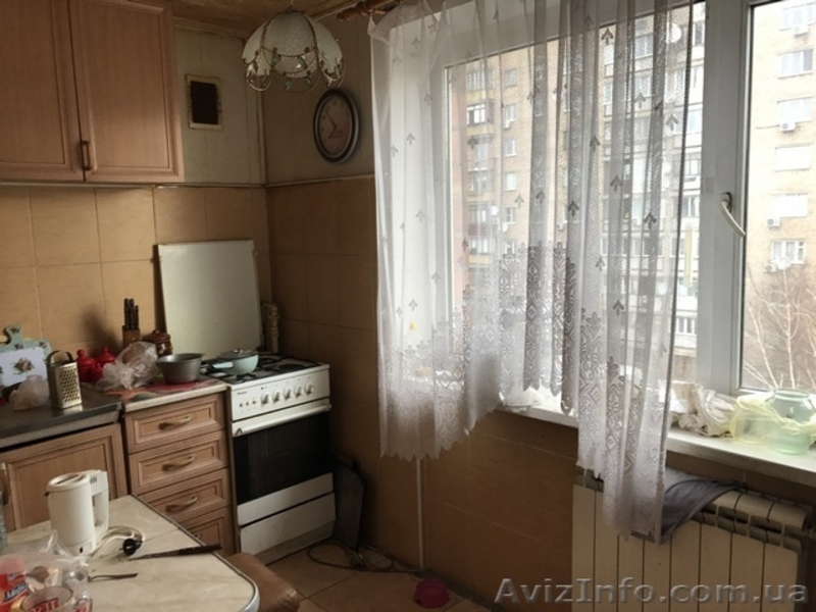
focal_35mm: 28
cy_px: 306
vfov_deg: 49.7
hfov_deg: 63.4
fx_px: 660
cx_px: 408
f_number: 1.8
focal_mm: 3.99
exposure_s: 1/50
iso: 25
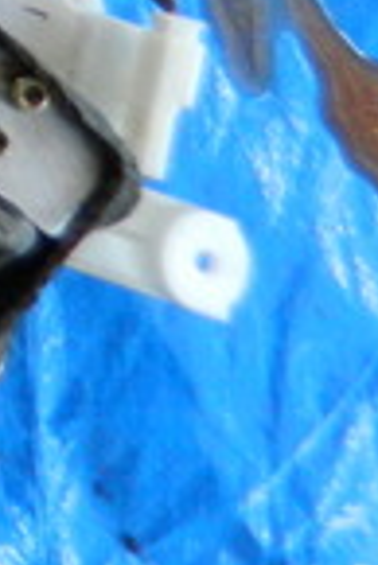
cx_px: -1142
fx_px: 2247
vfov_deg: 13.2
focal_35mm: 143
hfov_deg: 7.1
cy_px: -382
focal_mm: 4.5
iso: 200
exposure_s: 1/30
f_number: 3.1
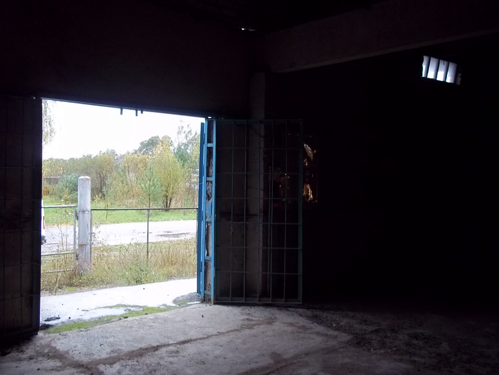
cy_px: 188
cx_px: 250
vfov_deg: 39.7
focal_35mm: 36
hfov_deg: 51.4
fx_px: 519
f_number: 3.1
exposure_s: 1/30
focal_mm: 6.5
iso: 160
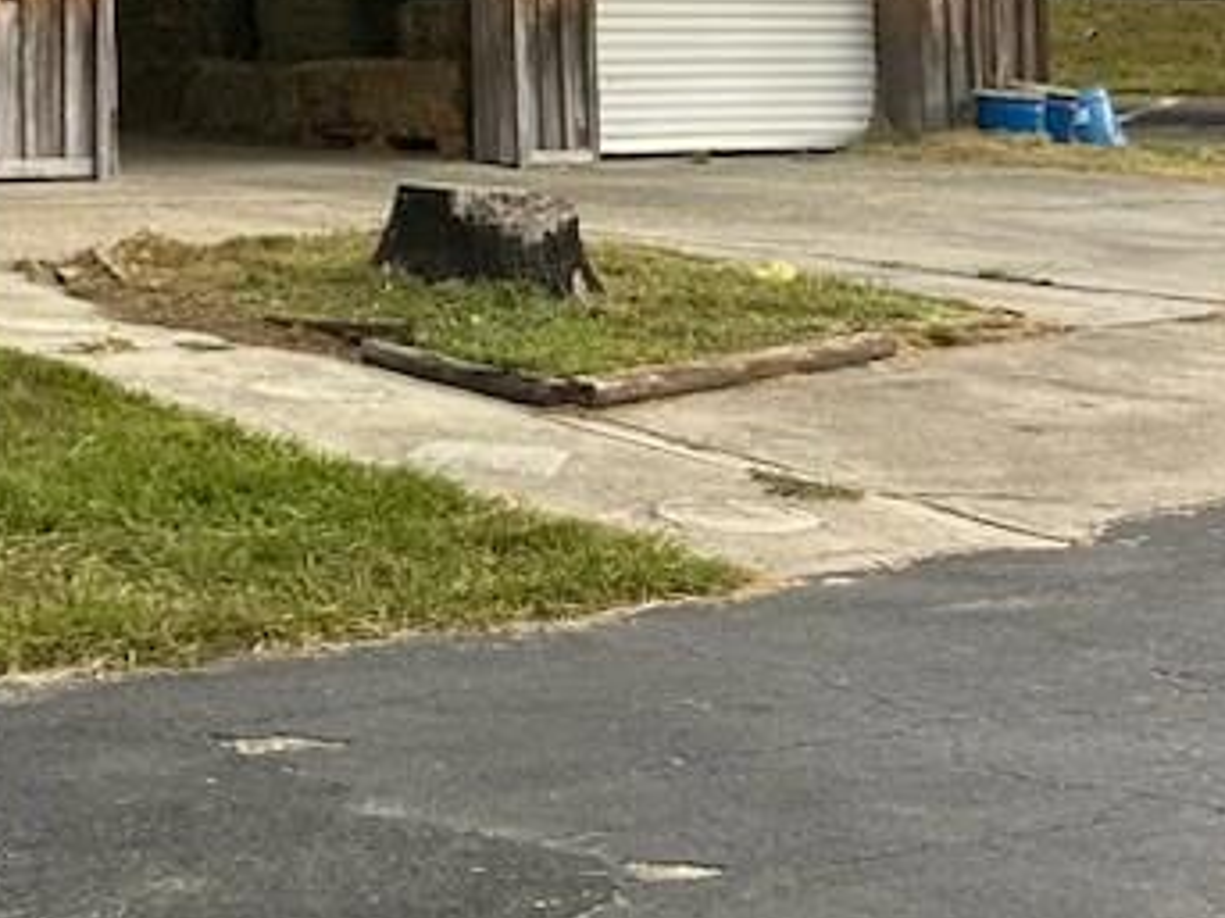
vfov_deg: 12.6
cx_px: -336
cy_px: -454
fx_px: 3962
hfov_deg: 16.7
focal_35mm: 112
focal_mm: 6.86
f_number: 1.78
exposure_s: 1/356
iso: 80
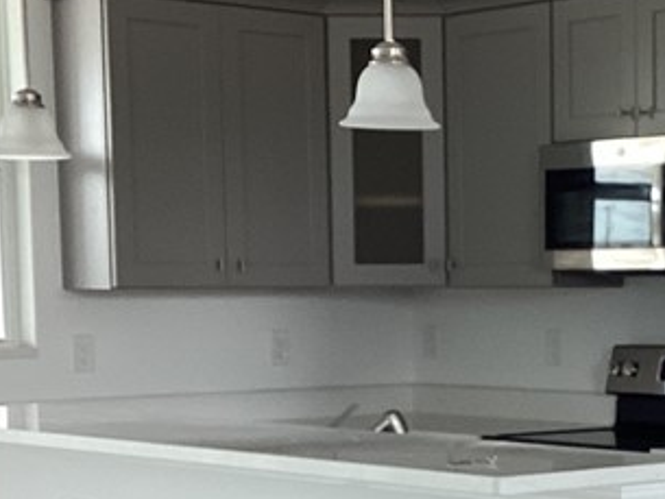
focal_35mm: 104
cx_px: 604
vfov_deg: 14.0
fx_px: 1999
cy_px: 506
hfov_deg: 18.6
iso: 50
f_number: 2.4
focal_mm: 3.3
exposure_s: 1/60
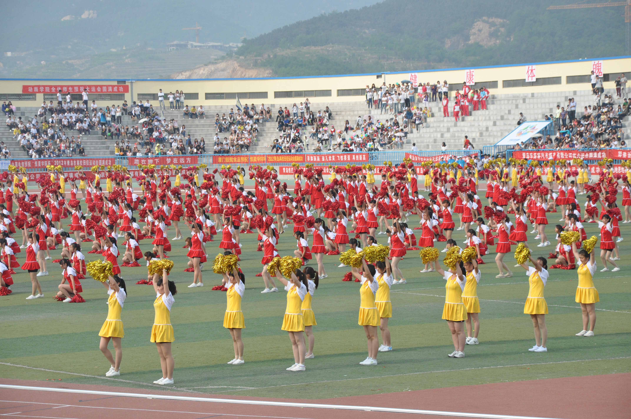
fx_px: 2573
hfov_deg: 14.0
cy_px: 210
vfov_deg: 9.3
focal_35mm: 147
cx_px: 316
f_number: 8
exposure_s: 1/1000
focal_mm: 98
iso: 640
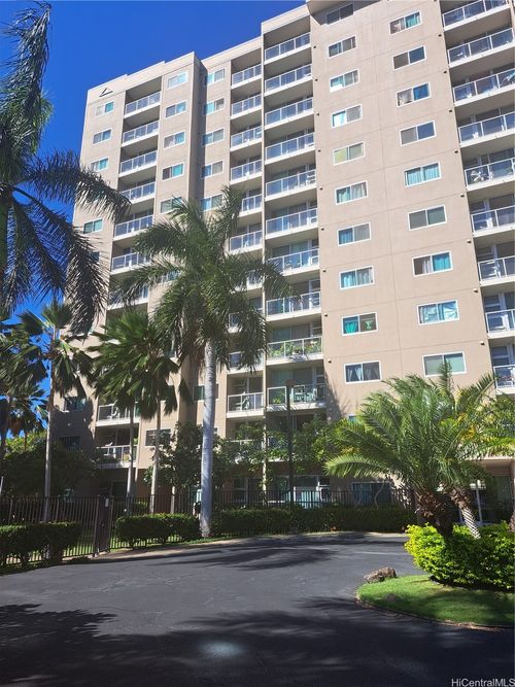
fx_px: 476
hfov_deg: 56.8
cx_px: 258
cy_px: 344
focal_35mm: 24
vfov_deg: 71.6
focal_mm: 5.23
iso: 50
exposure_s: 1/1387
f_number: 1.8
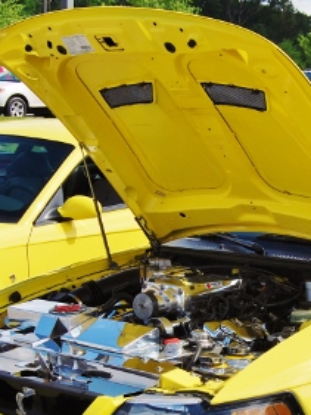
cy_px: 303
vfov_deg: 21.2
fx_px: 1101
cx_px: 243
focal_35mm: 92
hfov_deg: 16.0
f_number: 9
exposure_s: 1/320
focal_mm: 28
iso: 100
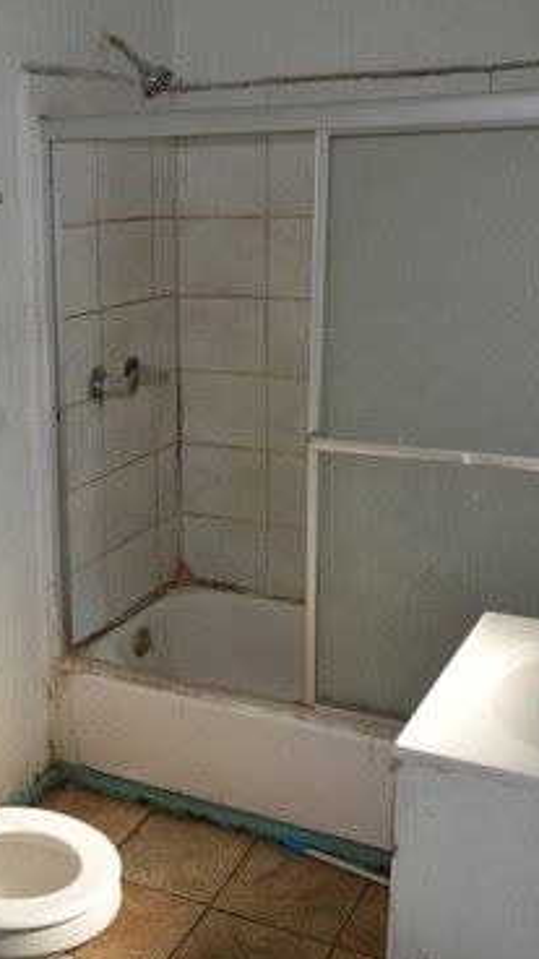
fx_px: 1039
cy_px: 481
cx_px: 148
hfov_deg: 28.7
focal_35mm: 41
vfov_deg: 49.5
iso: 100
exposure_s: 1/160
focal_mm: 15
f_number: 4
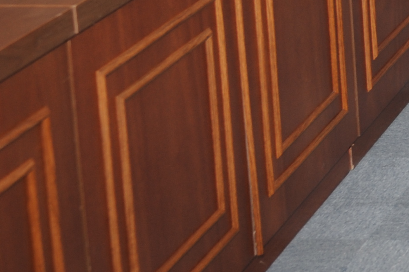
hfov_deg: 10.6
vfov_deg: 7.9
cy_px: -105
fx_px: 1941
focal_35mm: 171
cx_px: 918
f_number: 7.1
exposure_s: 1/80
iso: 400
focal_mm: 38
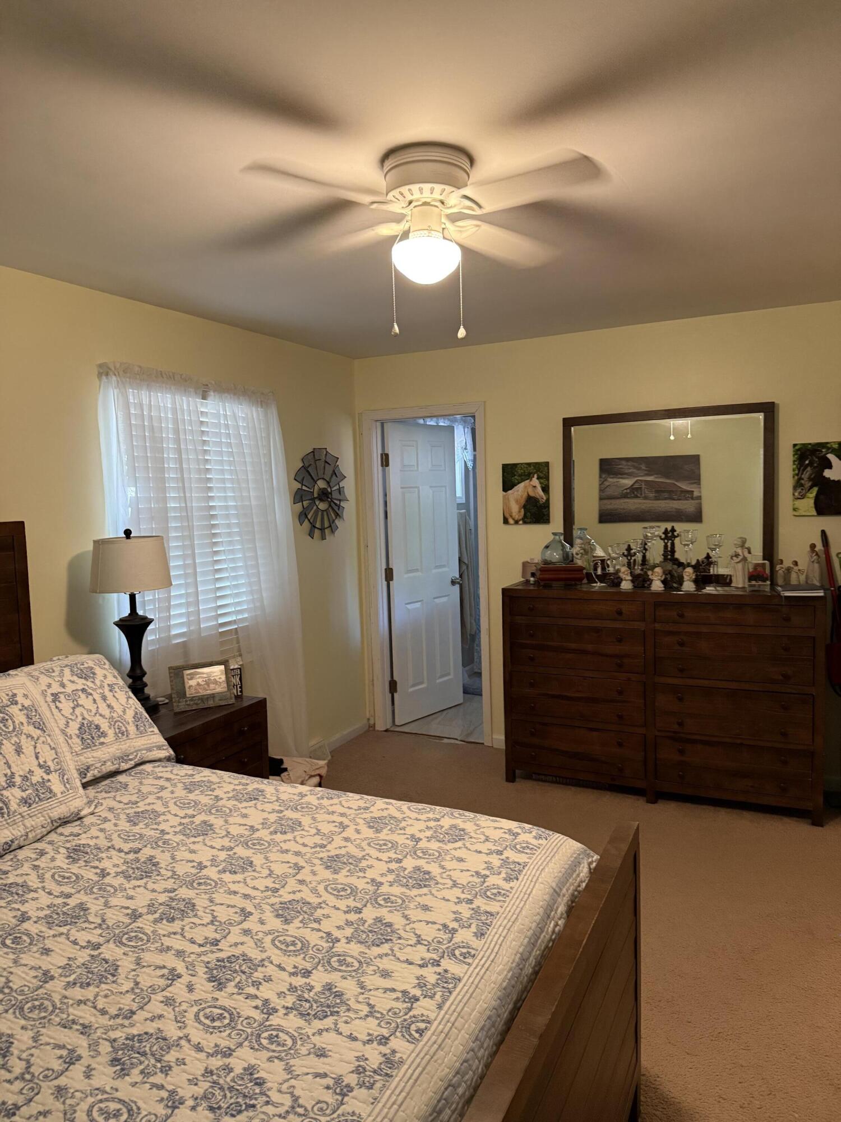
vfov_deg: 71.6
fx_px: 777
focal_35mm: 24
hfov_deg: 56.8
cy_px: 561
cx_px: 420
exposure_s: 1/60
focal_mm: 6.76
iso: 500
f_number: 1.78
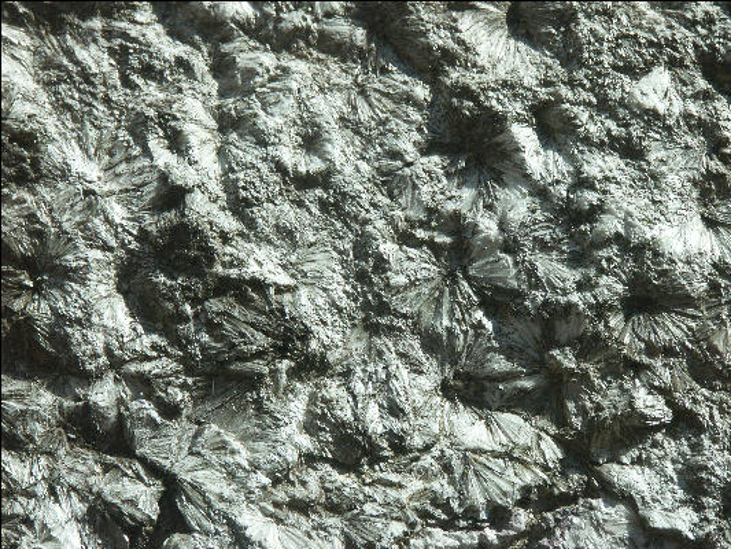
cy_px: 274
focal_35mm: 199
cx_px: 366
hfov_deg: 9.9
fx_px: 4203
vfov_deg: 7.5
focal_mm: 50.48
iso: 100
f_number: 7.1
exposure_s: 1/640
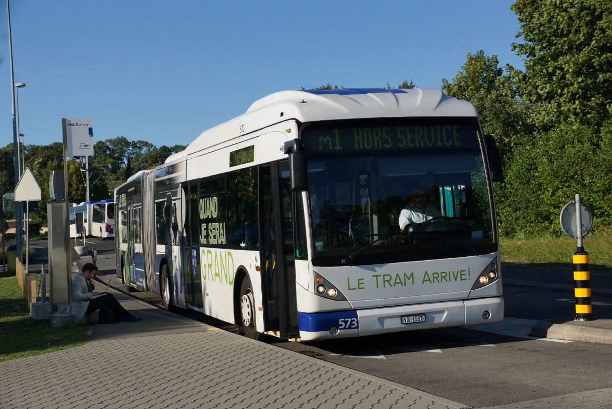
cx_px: 306
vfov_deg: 25.8
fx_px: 893
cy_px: 204
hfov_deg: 37.8
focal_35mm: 52
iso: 400
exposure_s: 1/1250
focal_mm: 35
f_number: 9
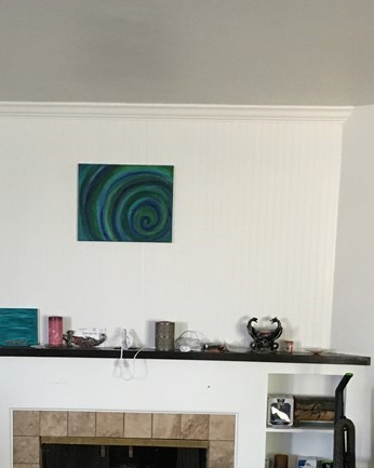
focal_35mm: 67
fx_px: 928
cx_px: 148
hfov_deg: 22.8
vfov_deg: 27.7
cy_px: 384
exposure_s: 1/30
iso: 160
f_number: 2.2
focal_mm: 4.15
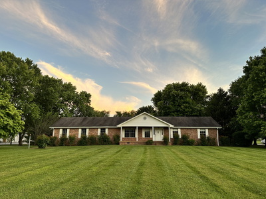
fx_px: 184
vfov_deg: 56.8
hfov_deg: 71.6
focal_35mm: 24
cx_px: 133
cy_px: 100
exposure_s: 1/121
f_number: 1.78
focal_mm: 6.86
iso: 64
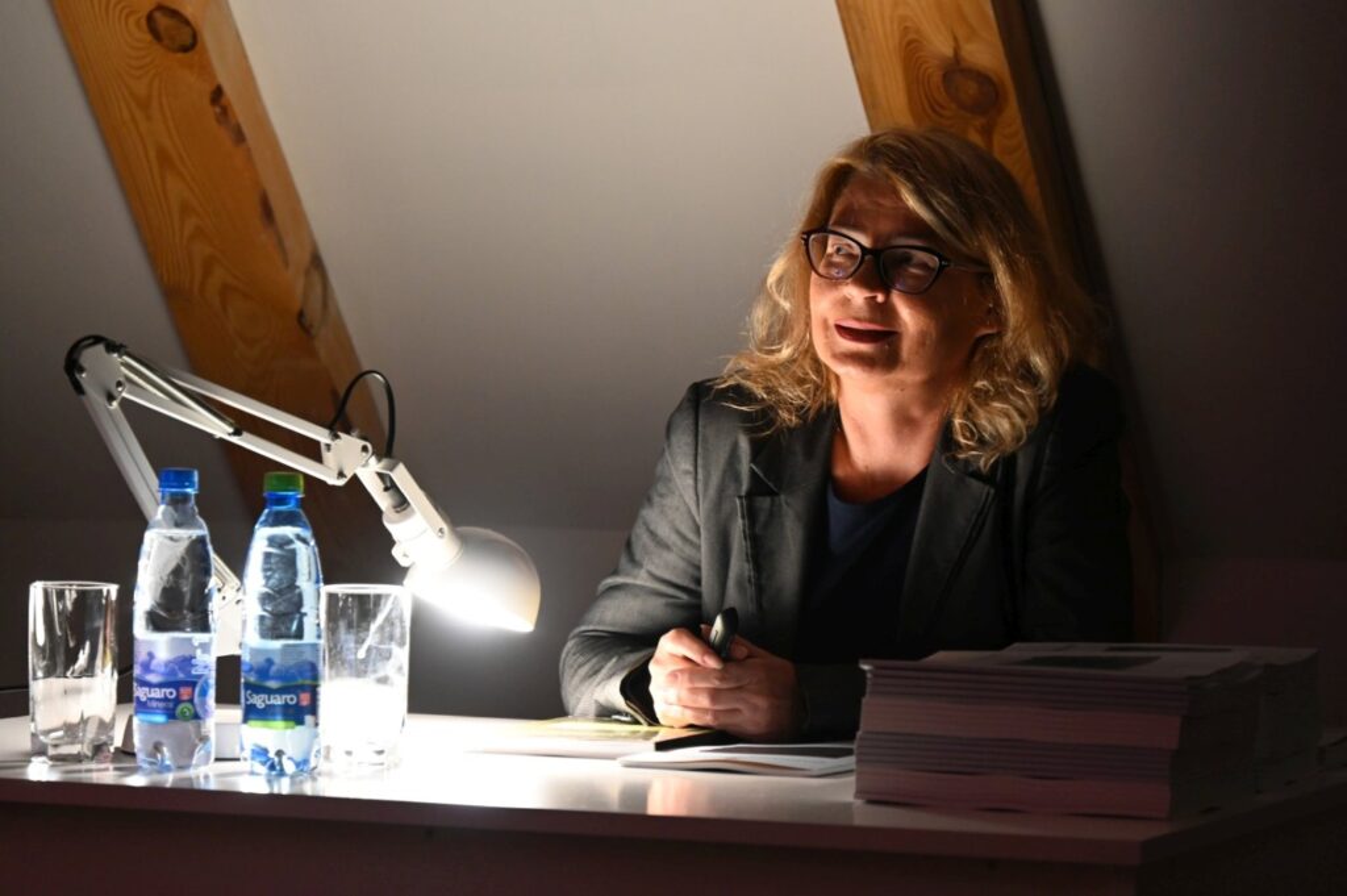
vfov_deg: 9.4
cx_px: 674
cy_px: 448
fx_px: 5421
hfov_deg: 14.2
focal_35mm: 145
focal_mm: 145
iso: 3200
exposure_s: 1/20
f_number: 6.3
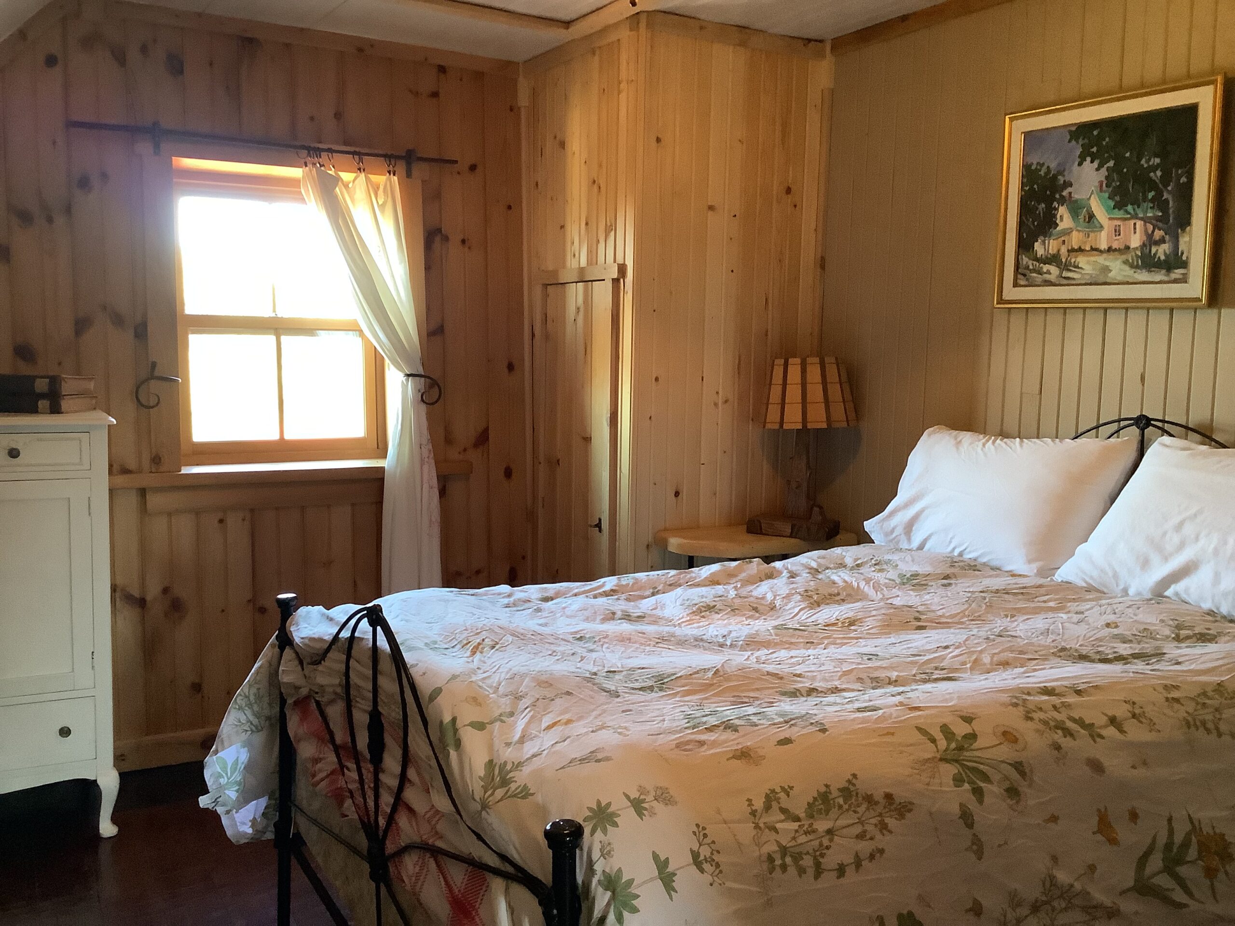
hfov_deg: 58.4
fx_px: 1106
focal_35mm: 31
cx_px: 618
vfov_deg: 45.4
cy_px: 463
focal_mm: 3.3
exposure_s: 1/33
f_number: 2.4
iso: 320
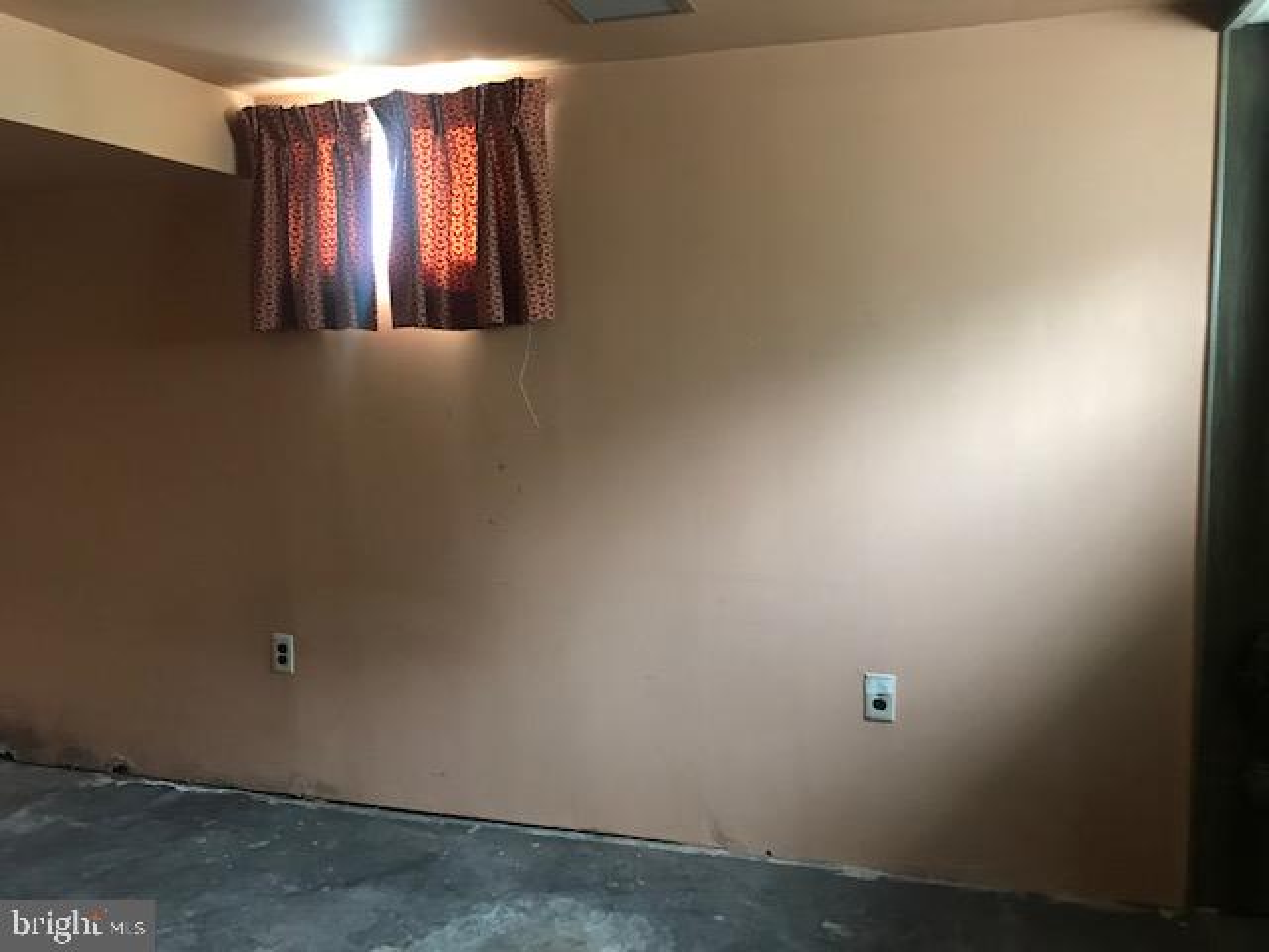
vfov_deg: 49.7
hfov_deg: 63.4
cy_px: 476
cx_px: 634
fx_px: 1026
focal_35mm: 28
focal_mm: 3.99
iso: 100
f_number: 1.8
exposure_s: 1/12
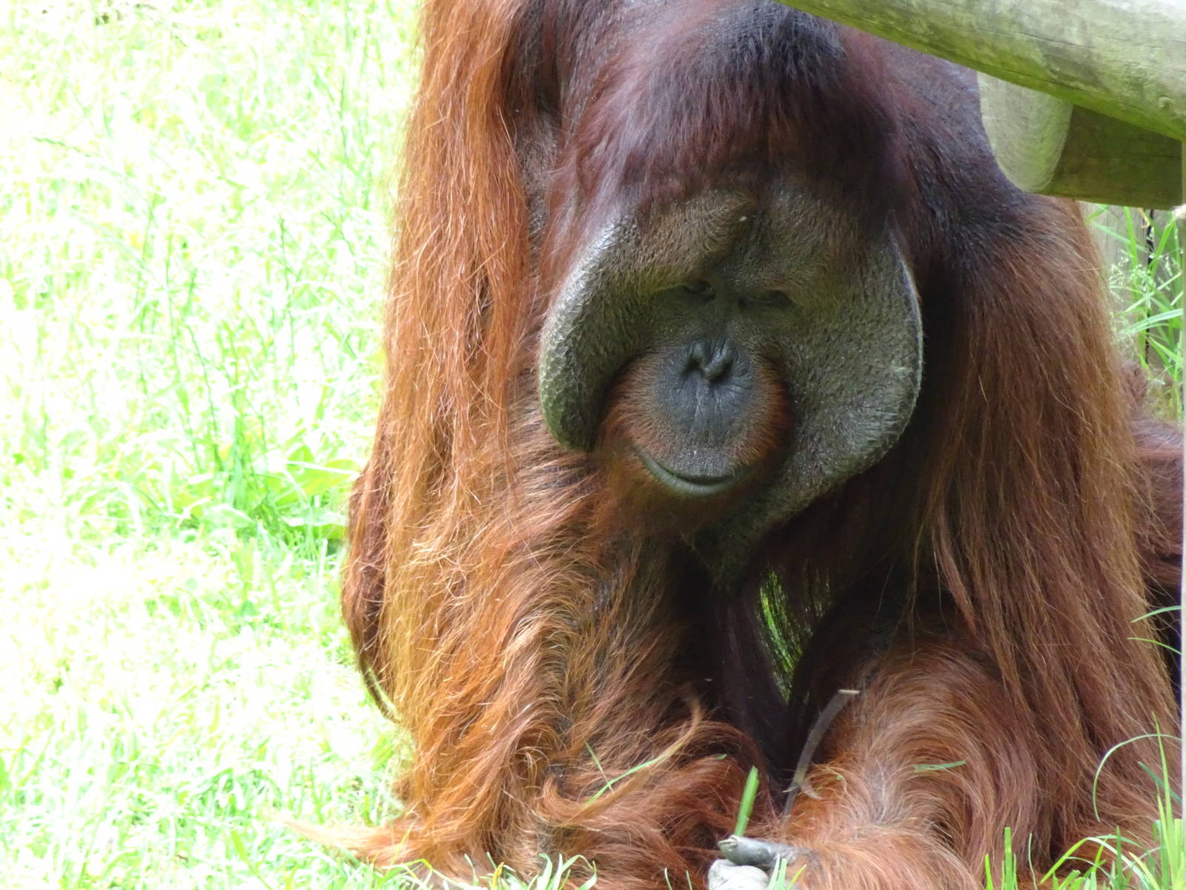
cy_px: 445
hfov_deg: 4.0
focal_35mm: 500
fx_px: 17131
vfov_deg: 3.0
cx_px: 593
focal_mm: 85.47
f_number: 6.3
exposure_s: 1/160
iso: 640
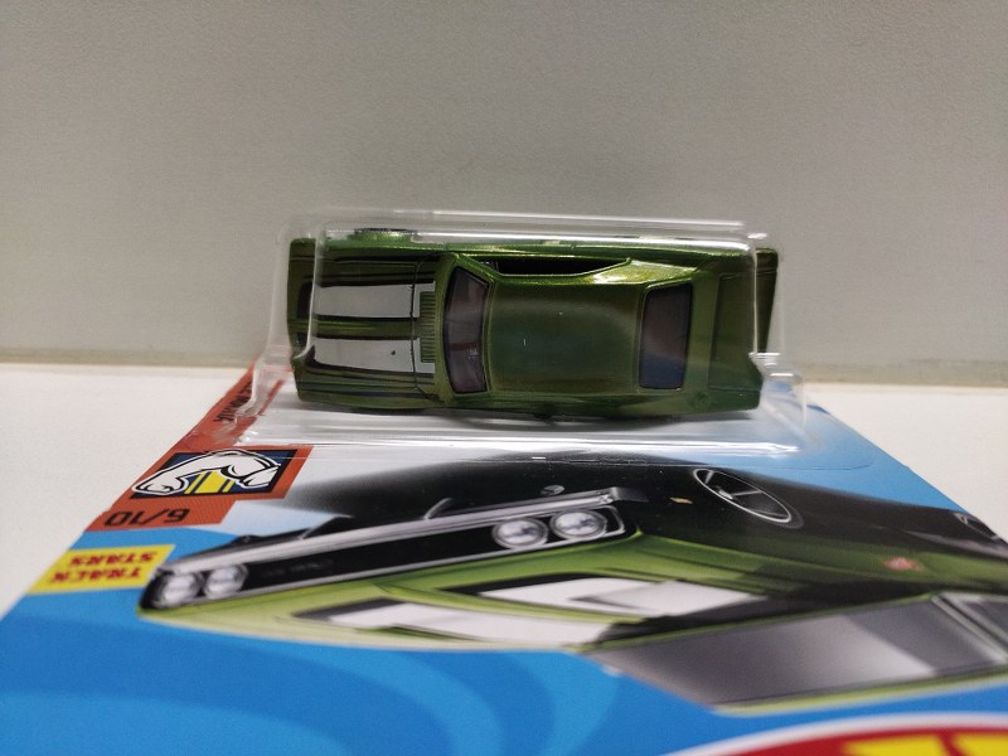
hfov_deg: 67.3
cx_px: 504
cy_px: 378
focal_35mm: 26
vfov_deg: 53.1
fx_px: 757
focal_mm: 4.74
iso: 1234
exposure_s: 1/50
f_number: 1.79
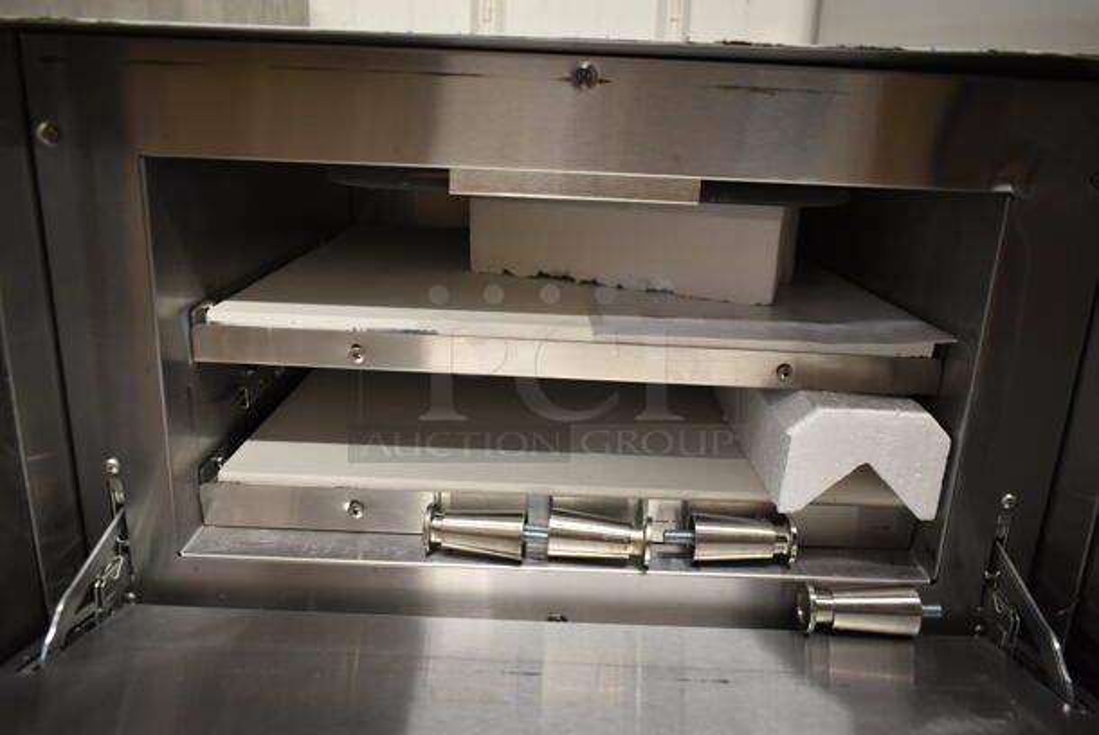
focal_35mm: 27
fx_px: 825
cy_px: 368
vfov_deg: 48.0
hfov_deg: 67.3
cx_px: 550
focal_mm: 18
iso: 900
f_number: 3.5
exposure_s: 1/30
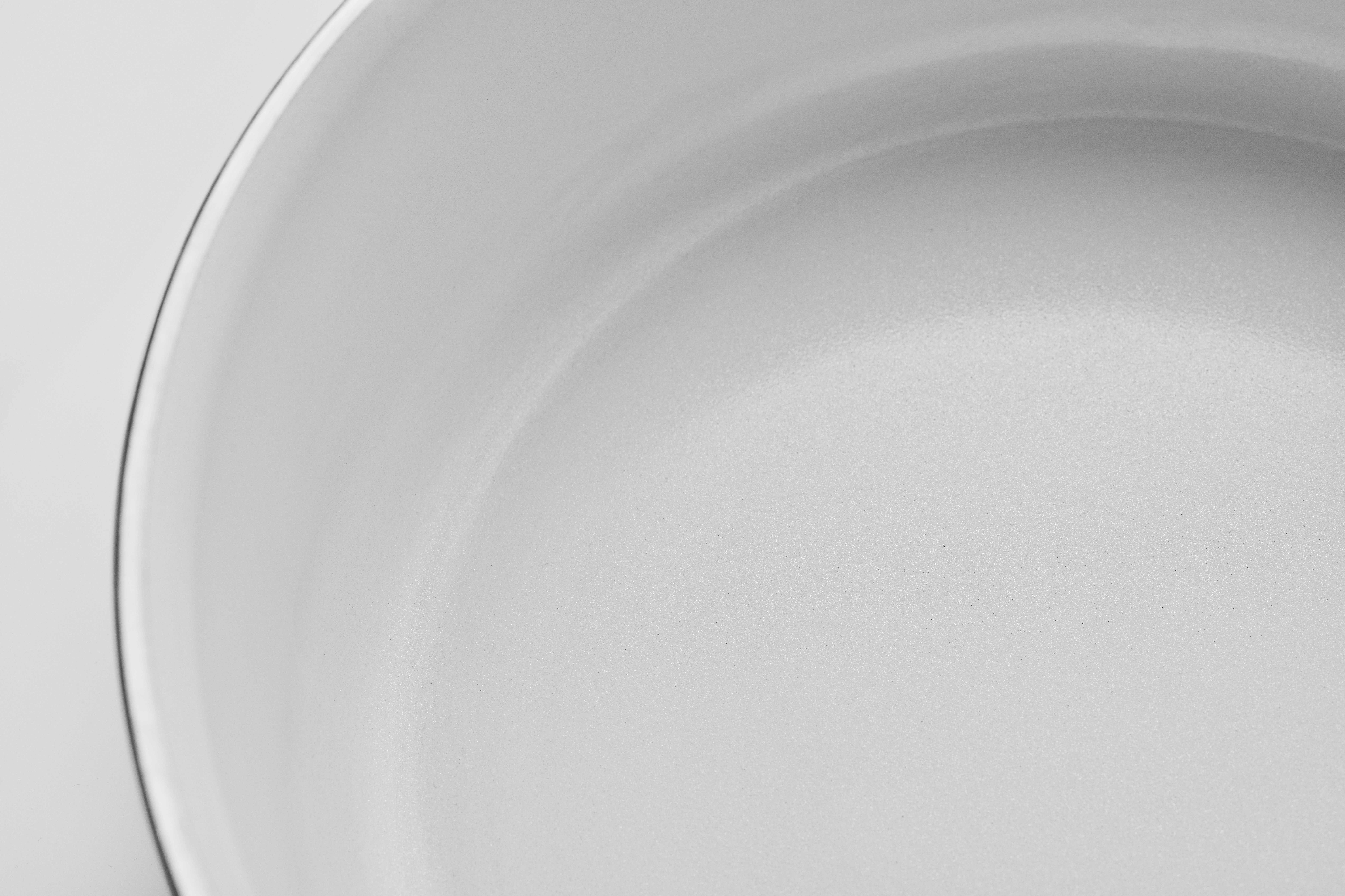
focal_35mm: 50
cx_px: 672
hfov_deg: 39.6
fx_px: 1868
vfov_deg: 27.0
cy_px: 448
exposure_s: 1/200
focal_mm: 50
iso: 160
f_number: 11
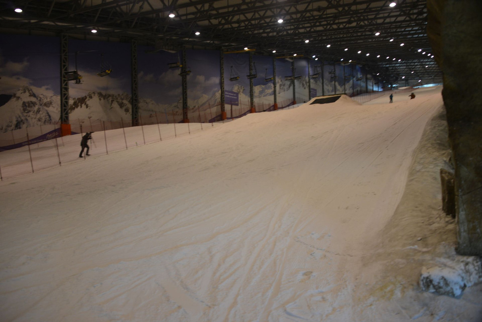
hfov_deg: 65.5
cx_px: 241
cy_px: 161
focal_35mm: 28
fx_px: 375
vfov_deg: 46.4
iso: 1250
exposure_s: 1/30
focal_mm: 28
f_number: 3.5
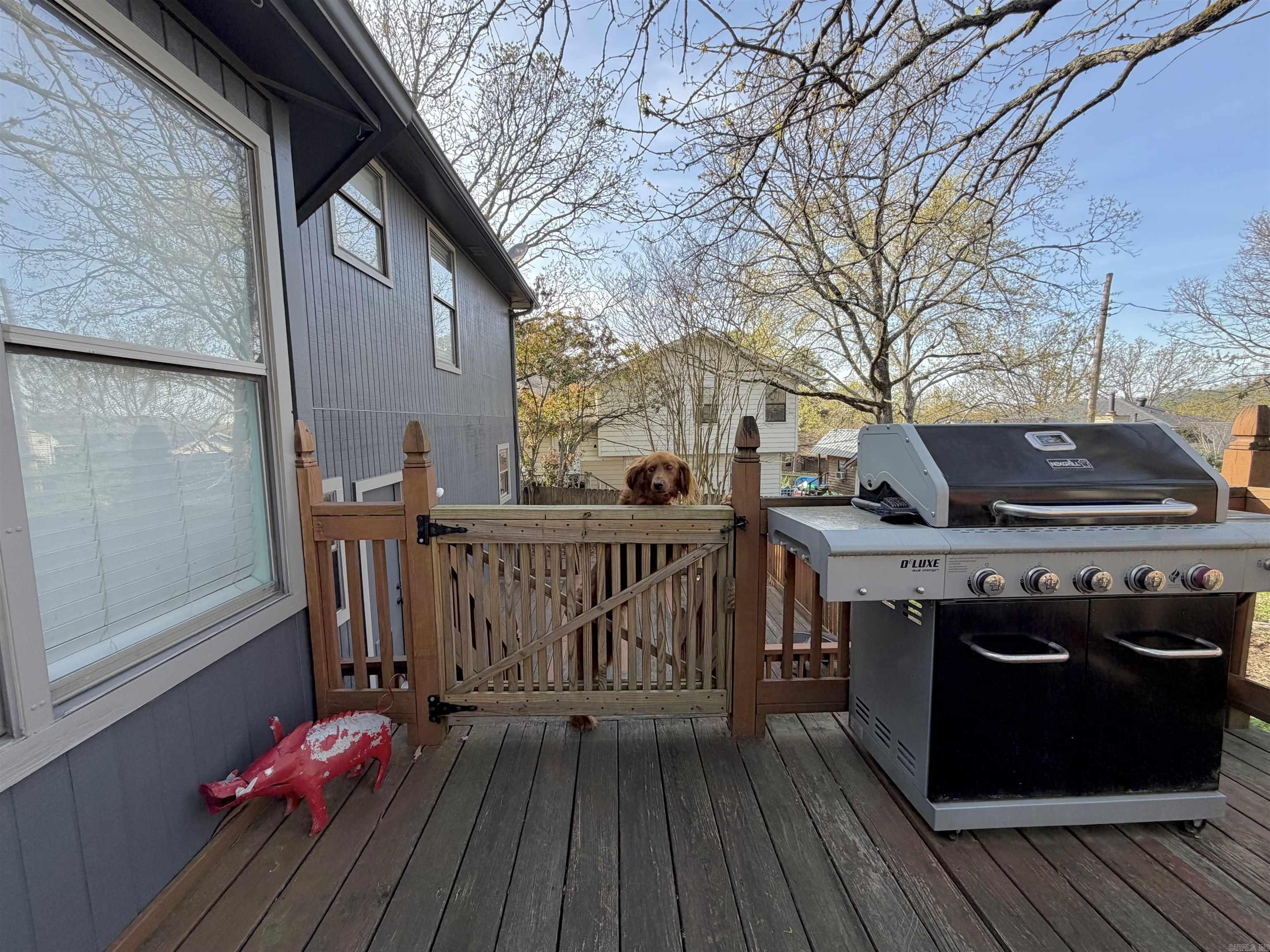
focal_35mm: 14
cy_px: 476
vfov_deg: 85.7
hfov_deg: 102.1
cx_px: 635
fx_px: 514
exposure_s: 1/468
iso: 64
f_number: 2.2
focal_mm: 2.22
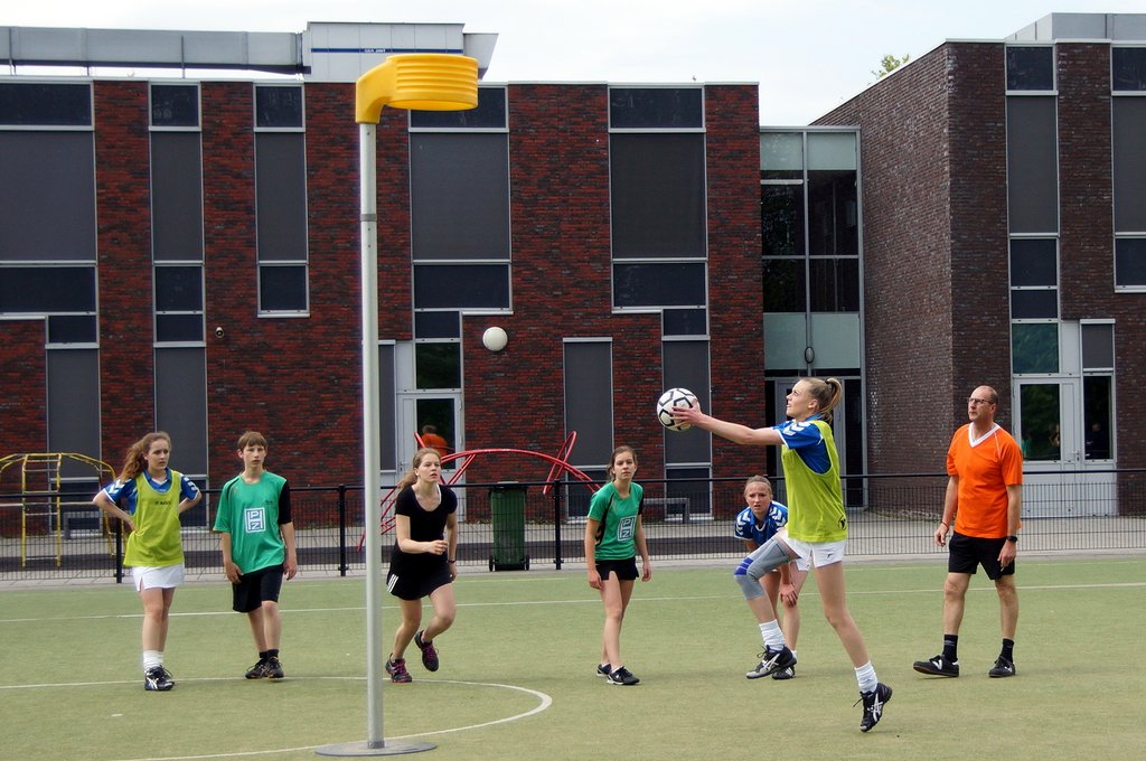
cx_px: 573
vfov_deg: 25.7
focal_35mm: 52
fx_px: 1669
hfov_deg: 37.9
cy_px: 380
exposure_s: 1/1600
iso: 250
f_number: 4.5
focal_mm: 35
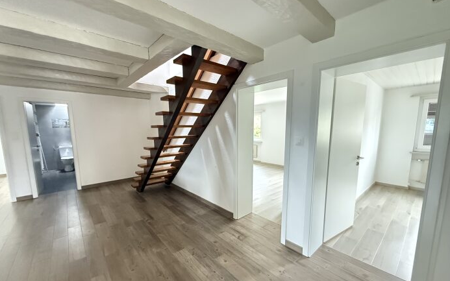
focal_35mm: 15
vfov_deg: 74.6
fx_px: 184
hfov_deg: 101.5
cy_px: 153
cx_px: 223
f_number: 2.2
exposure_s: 1/50
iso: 1250
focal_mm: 2.22
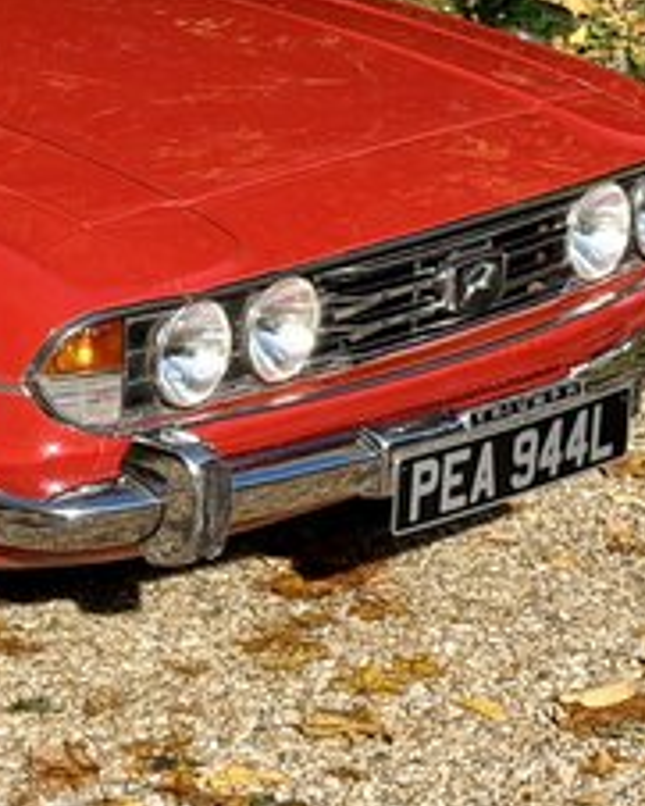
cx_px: -278
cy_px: 542
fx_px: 3958
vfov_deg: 11.6
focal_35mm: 166
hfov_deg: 9.1
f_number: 1.78
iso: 64
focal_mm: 6.76
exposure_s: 1/3534
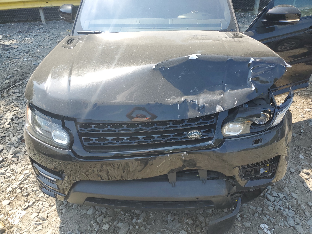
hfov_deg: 67.3
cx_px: 156
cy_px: 117
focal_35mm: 26
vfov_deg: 53.1
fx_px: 234
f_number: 1.5
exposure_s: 1/769
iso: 50
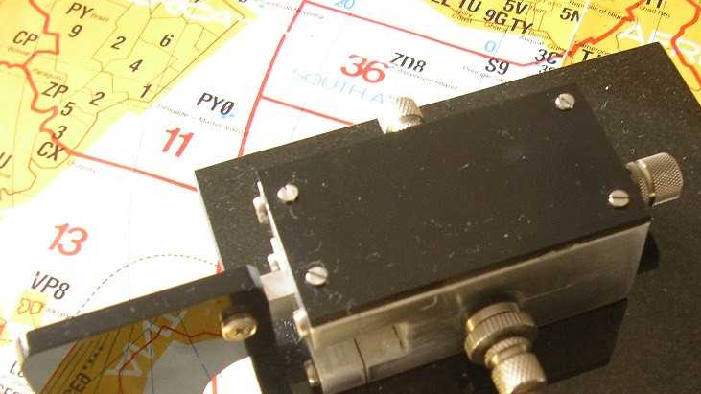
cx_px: 460
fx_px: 1078
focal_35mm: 58
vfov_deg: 20.5
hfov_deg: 35.7
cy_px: 316
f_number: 2.9
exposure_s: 1/20
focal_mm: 5.8
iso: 100
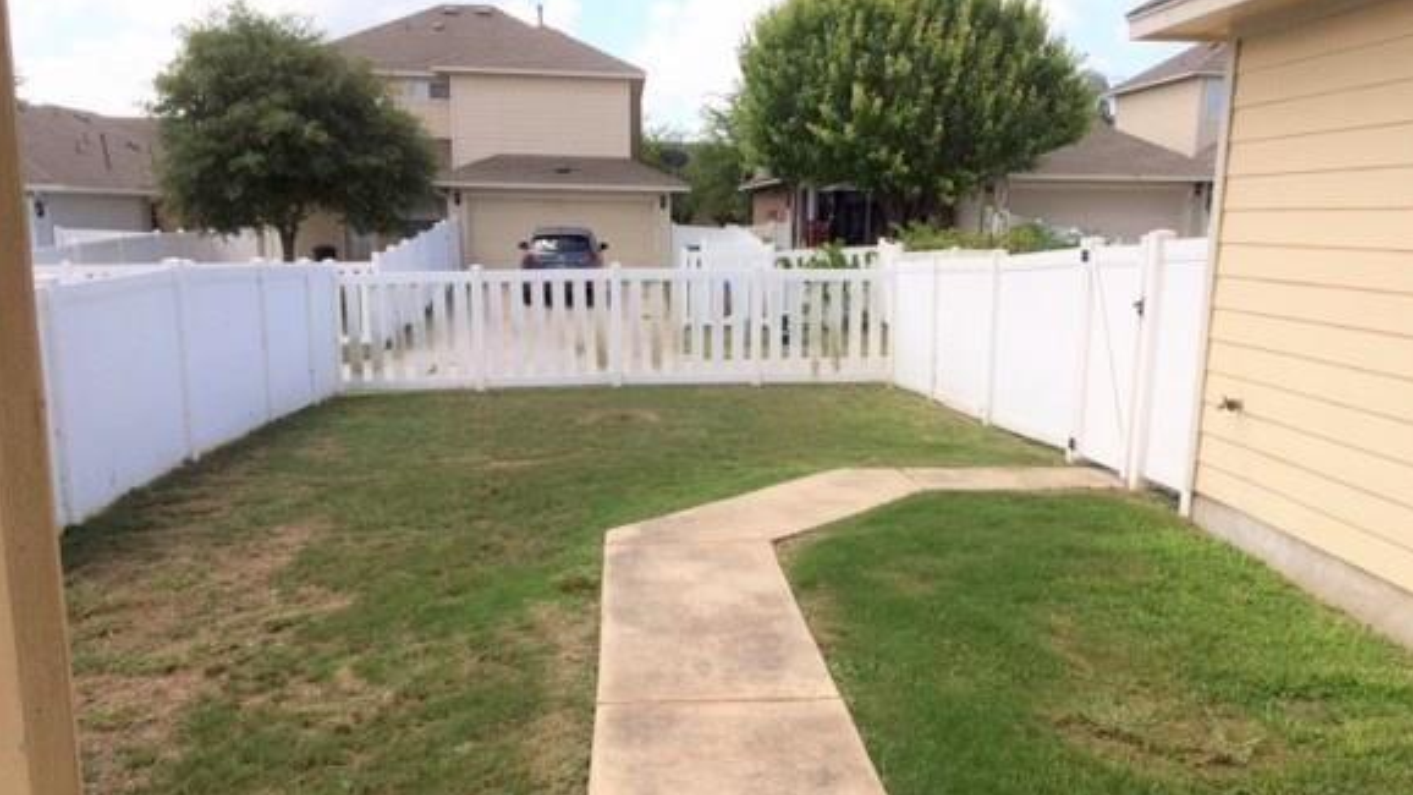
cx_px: 777
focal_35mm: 35
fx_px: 1311
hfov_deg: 56.5
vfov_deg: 33.4
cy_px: 526
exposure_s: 1/1580
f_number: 2.2
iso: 40
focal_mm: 4.15
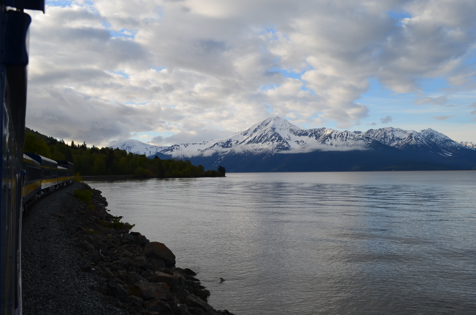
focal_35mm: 36
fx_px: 475
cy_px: 158
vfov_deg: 36.7
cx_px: 238
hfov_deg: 53.2
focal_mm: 24
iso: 100
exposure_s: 1/125
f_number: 11
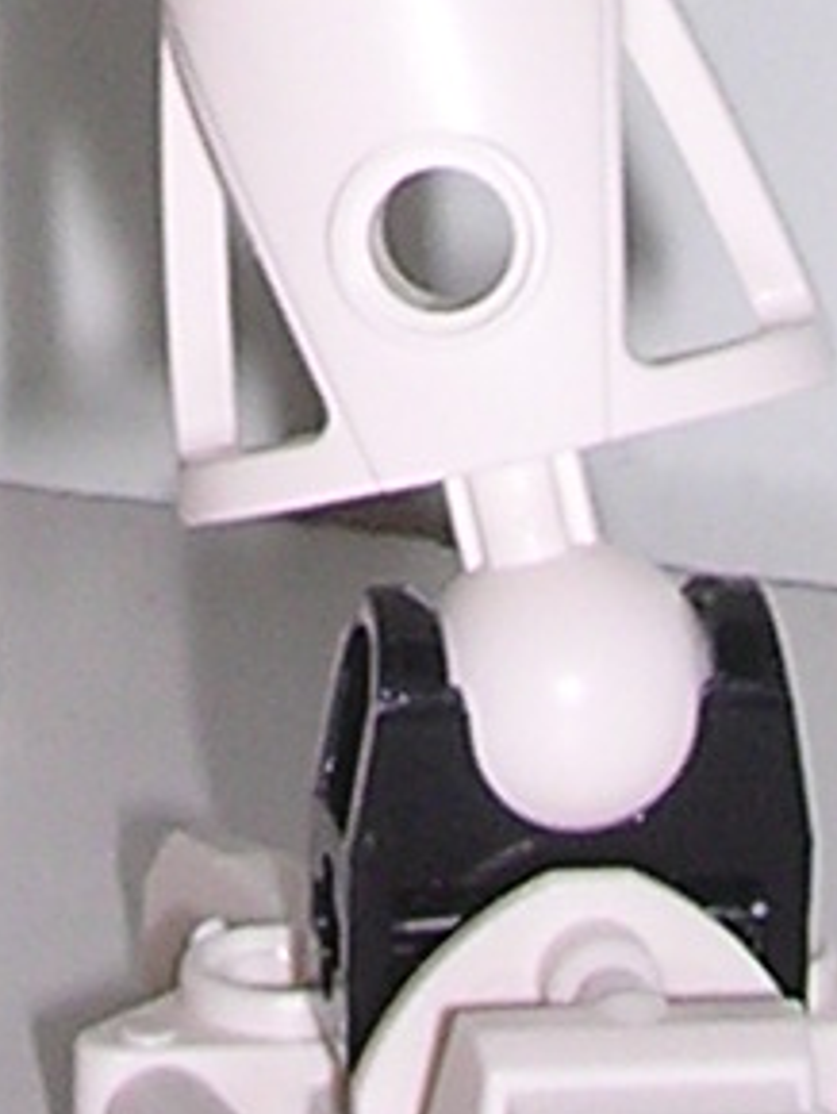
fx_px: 8627
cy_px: -1391
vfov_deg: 7.0
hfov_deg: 5.5
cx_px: -265
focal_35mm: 268
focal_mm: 5.8
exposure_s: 1/60.1
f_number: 2.8
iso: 100
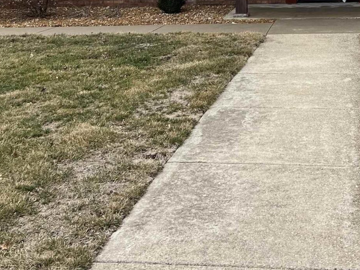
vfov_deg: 18.8
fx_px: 749
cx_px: 296
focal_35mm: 72
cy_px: -92
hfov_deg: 26.5
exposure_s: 1/2632
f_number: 1.5
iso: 50
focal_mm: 5.7
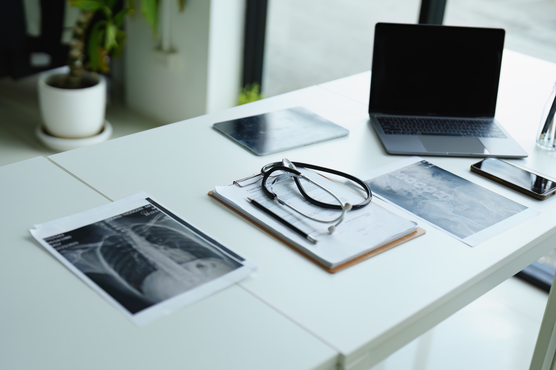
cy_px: 185
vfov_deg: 27.0
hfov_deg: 39.6
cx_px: 278
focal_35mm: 50
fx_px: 772
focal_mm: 50
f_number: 2
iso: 640
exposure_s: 1/3200
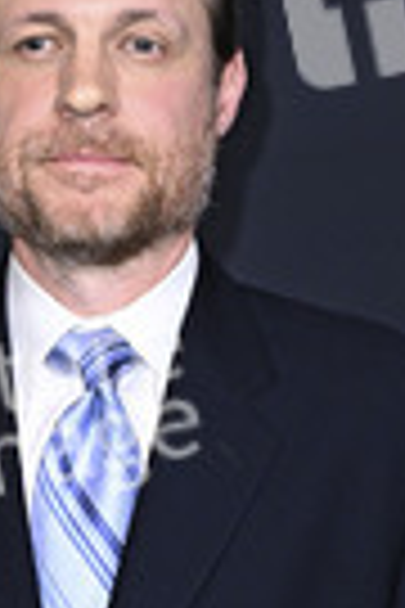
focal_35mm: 124
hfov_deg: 11.0
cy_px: 658
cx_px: 99
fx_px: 2092
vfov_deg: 16.1
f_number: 5.6
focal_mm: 42
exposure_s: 1/200
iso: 2000
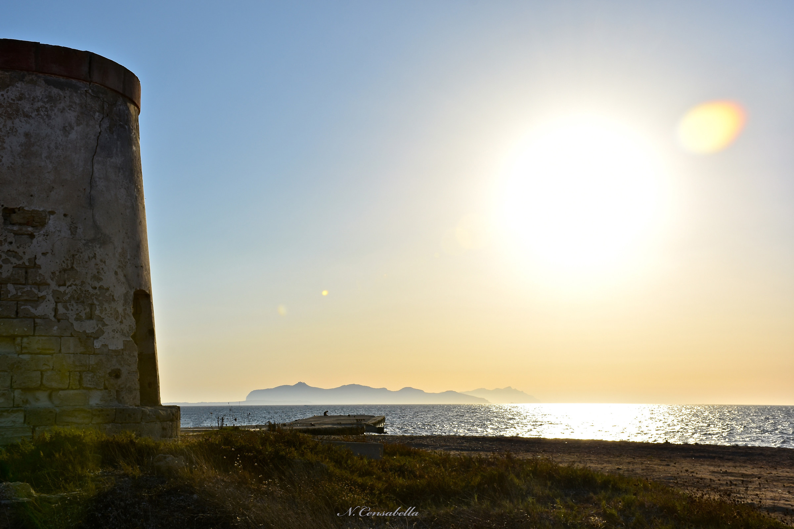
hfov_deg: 41.1
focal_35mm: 48
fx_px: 1059
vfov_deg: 28.1
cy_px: 264
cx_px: 397
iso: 100
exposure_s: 1/500
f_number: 8
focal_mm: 32
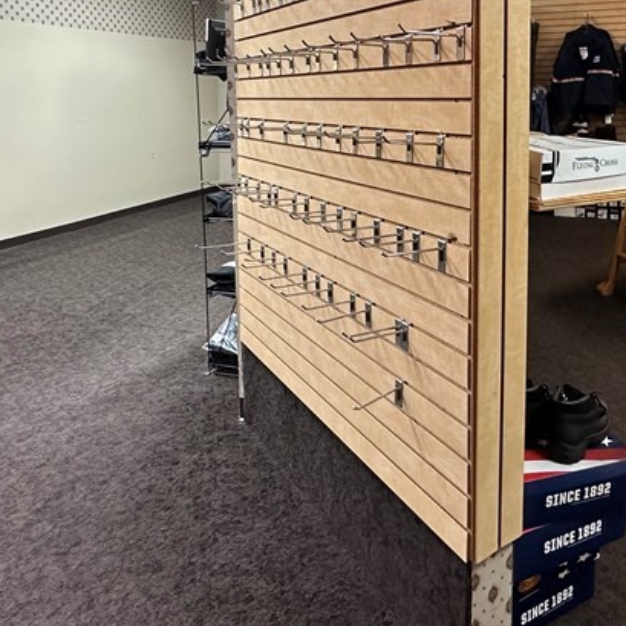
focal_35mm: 31
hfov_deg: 51.8
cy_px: 133
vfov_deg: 49.7
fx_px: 634
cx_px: 403
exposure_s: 1/60
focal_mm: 2.22
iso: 400
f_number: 2.2
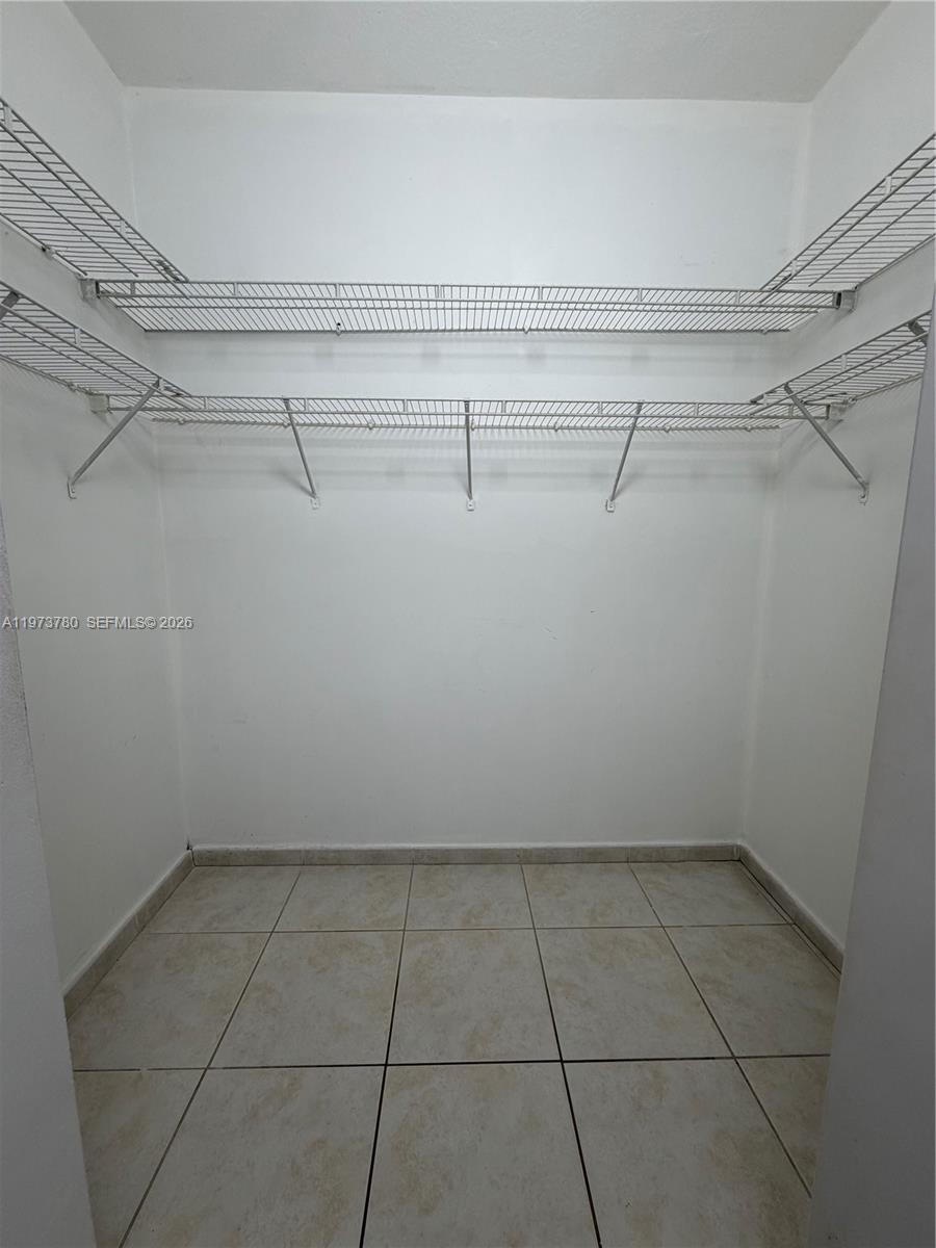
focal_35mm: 14
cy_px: 624
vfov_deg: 102.1
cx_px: 468
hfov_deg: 85.7
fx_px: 505
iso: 100
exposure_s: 1/120
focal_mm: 2.22
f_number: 2.2
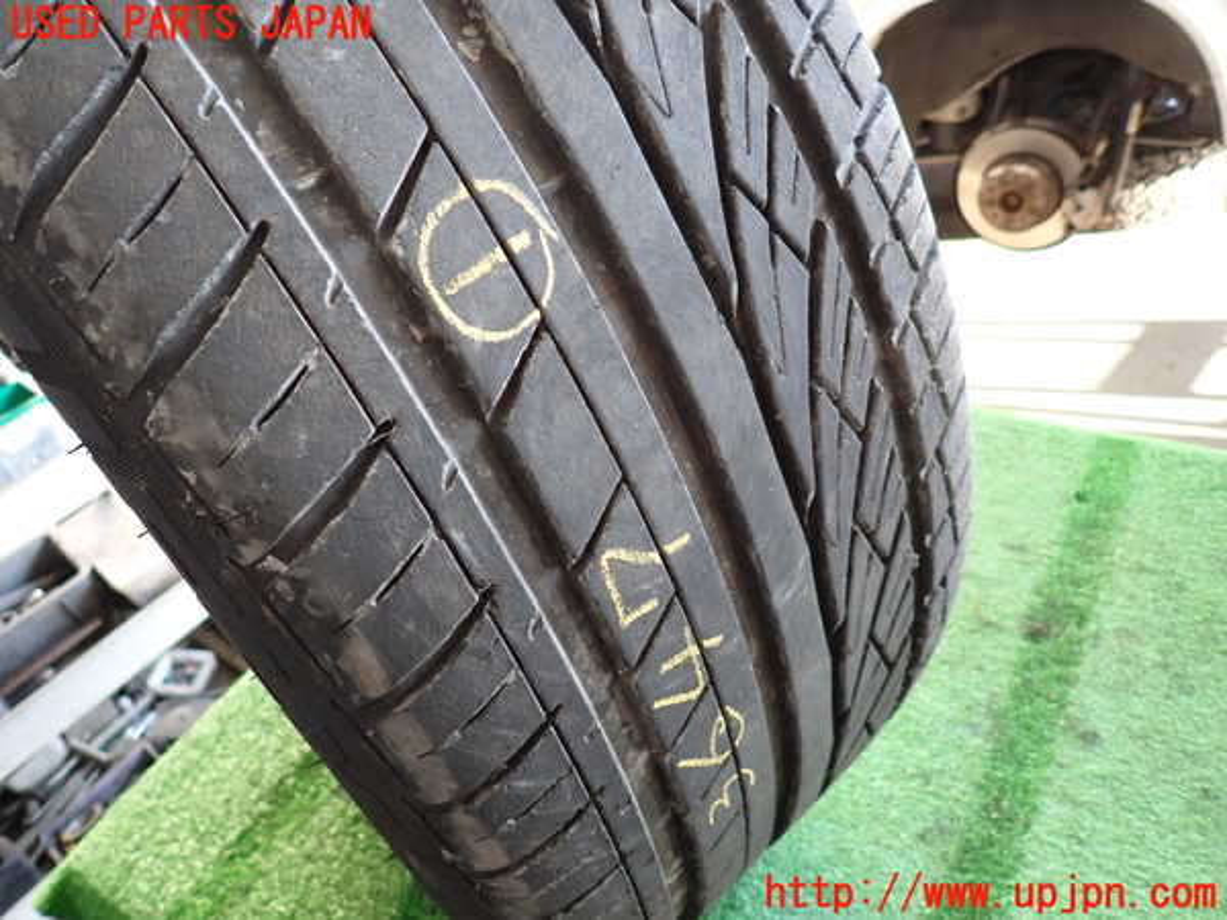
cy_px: 460
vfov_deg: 54.9
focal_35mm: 25
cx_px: 614
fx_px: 886
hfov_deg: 69.4
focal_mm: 4.5
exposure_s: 1/50
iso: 200
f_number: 2
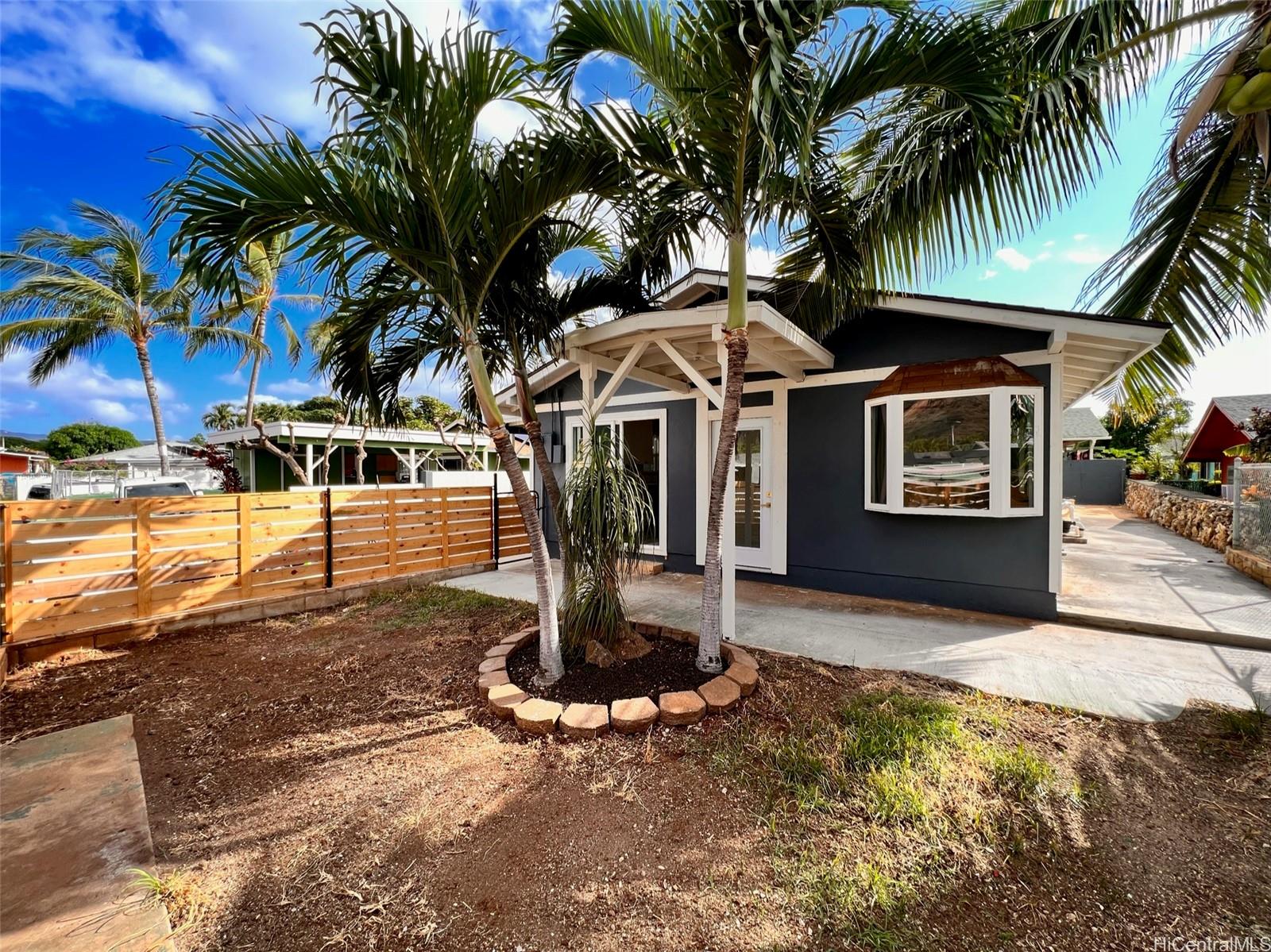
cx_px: 636
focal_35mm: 13
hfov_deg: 106.2
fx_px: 477
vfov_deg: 89.9
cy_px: 476
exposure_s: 1/380
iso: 32
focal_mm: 1.57
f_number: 1.8
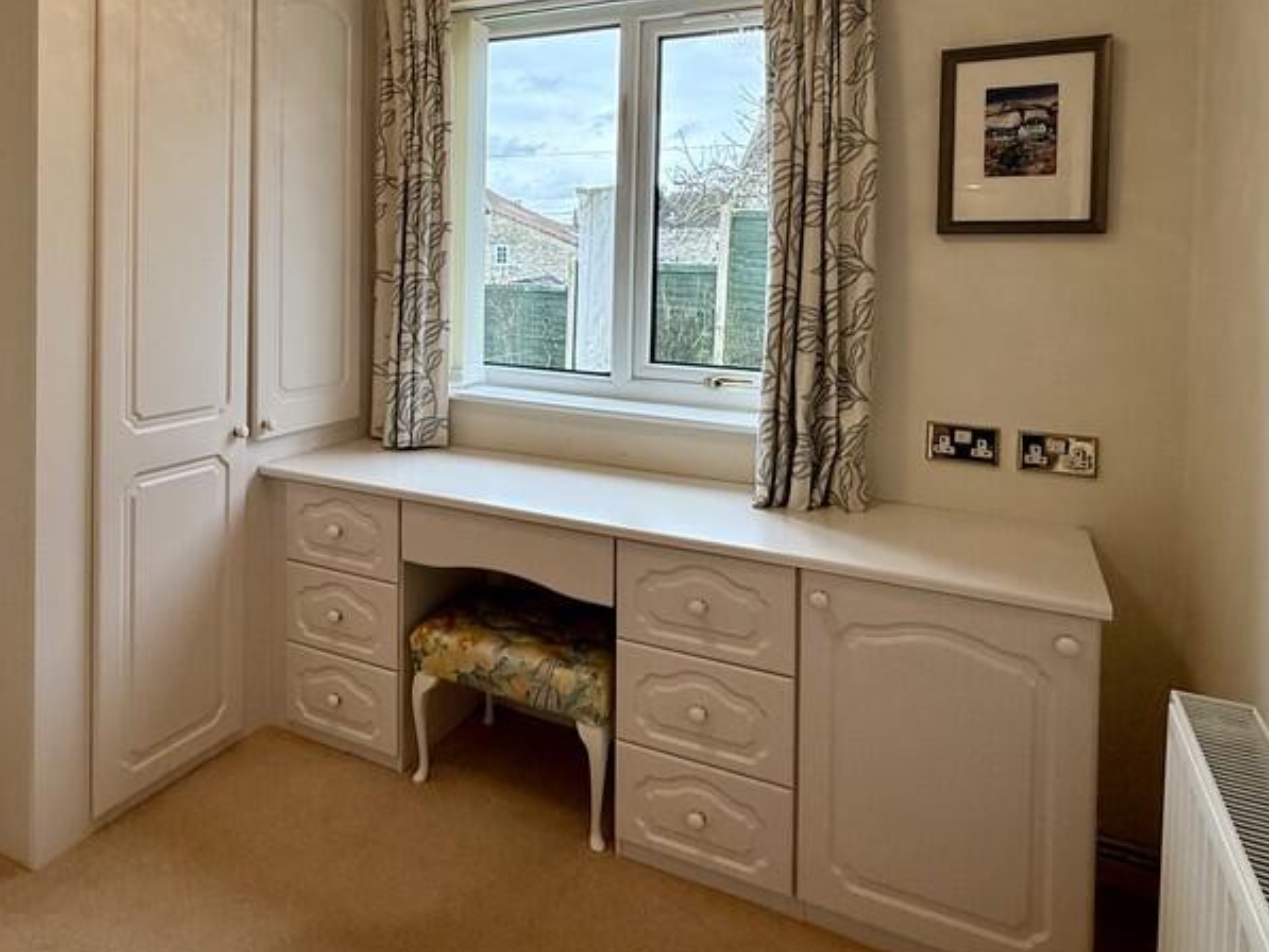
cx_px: 525
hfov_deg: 71.0
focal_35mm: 24
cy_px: 285
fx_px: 880
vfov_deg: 55.1
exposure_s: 1/110
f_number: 2.2
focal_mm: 2.22
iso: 64
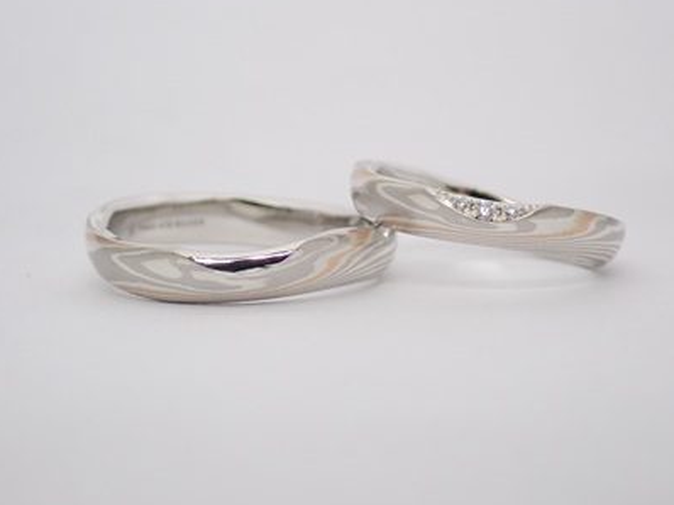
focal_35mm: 87
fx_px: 1693
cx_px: 345
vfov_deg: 17.0
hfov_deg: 22.5
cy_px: 238
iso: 200
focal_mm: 13.65
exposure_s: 1/125
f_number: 4.1
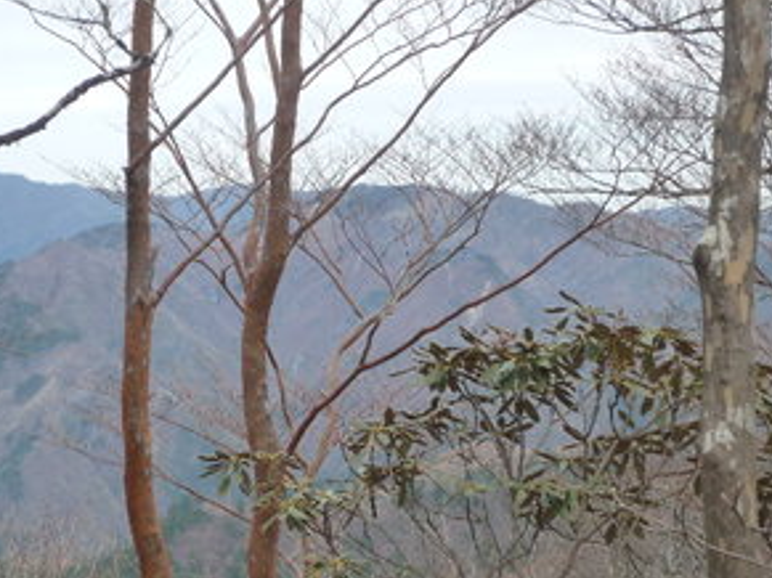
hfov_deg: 19.1
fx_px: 2296
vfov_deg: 14.3
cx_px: 300
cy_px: 363
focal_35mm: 103
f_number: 4.9
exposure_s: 1/320
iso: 160
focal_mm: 13.2
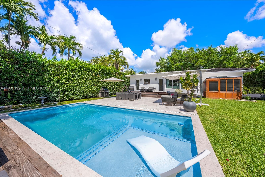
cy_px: 88
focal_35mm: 13
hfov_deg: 108.3
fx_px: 96
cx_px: 132
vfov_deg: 85.5
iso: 100
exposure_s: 1/400
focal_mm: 13
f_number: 8
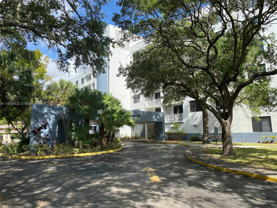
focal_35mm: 26
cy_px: 104
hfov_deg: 67.3
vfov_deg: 53.1
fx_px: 208
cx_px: 138
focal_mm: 4.25
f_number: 1.8
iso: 32
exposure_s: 1/1464
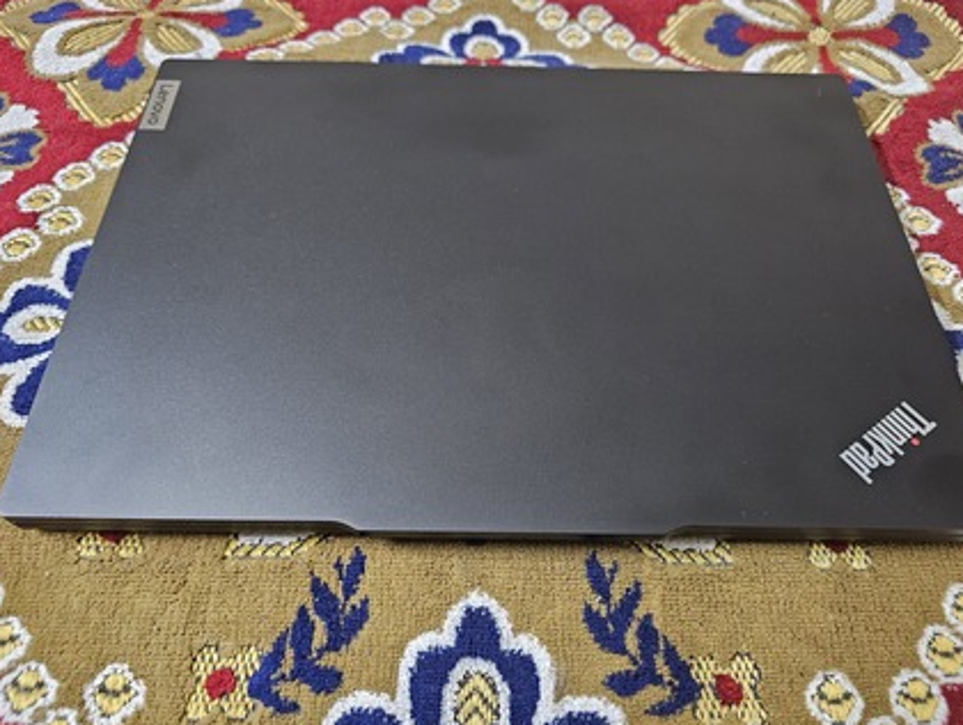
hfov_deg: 69.3
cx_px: 492
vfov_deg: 55.0
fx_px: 696
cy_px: 380
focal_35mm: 25
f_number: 1.7
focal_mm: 6.3
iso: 500
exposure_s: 1/24
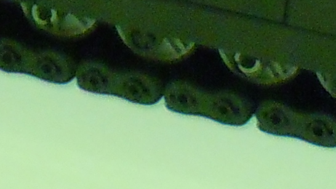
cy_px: -419
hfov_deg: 7.4
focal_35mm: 293
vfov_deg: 4.0
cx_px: 202
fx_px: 2610
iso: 400
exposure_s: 1/5
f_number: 3.6
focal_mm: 6.2
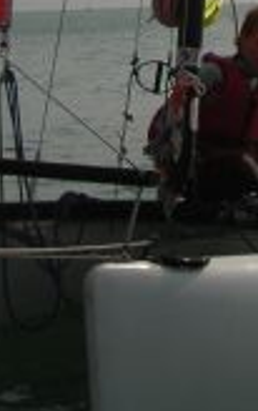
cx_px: 421
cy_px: -263
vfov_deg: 12.4
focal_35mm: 157
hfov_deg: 8.2
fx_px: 1760
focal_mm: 6.3
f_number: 6.4
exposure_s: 1/501
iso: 50
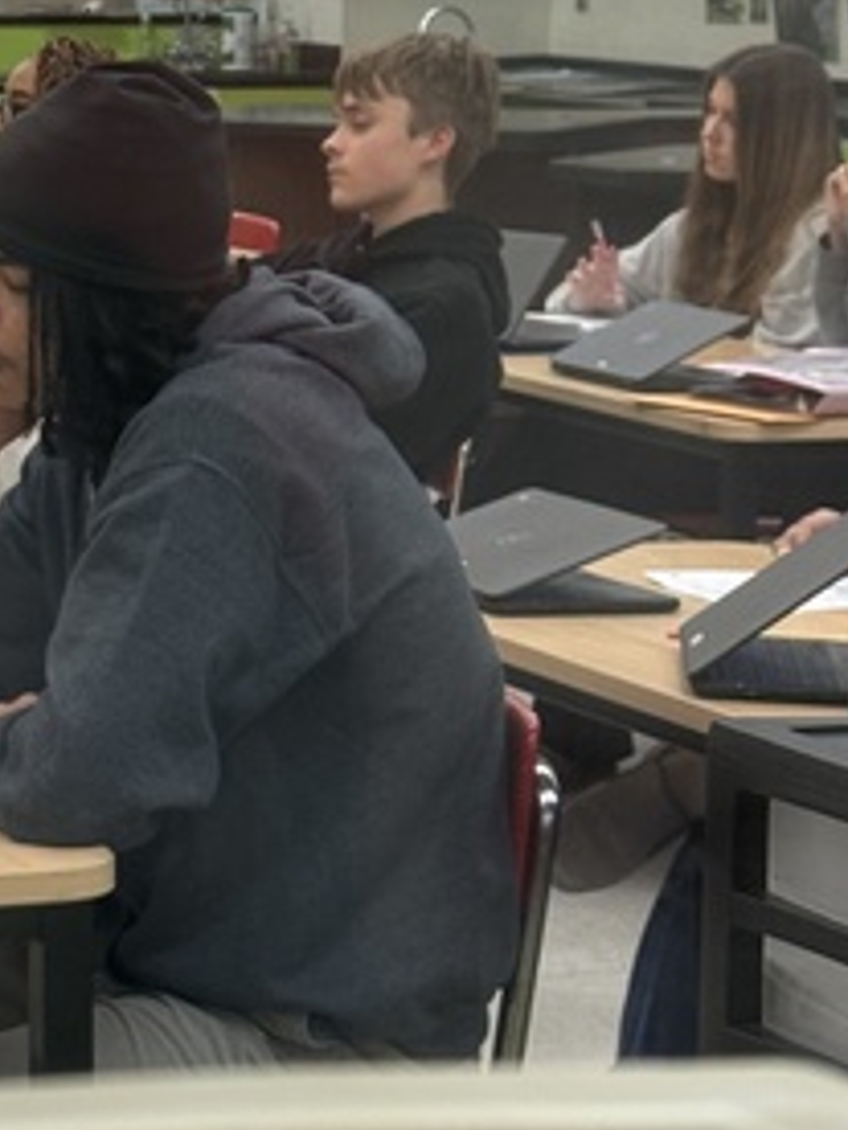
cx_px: -25
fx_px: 4540
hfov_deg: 10.6
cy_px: 225
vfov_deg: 14.1
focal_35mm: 139
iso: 125
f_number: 1.78
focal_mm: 6.76
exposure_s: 1/60
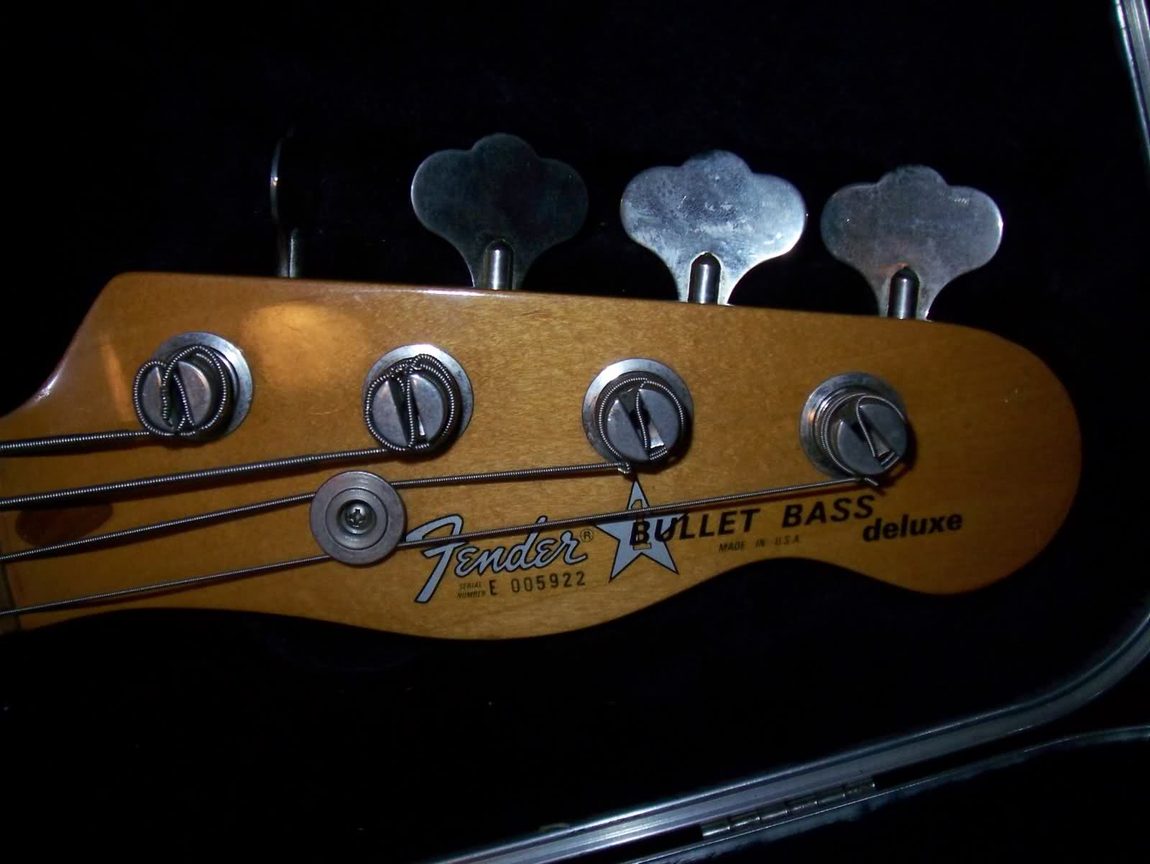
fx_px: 1263
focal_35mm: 38
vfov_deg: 37.8
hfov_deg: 49.0
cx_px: 575
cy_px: 432
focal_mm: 6.3
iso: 200
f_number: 3.9
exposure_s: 1/60
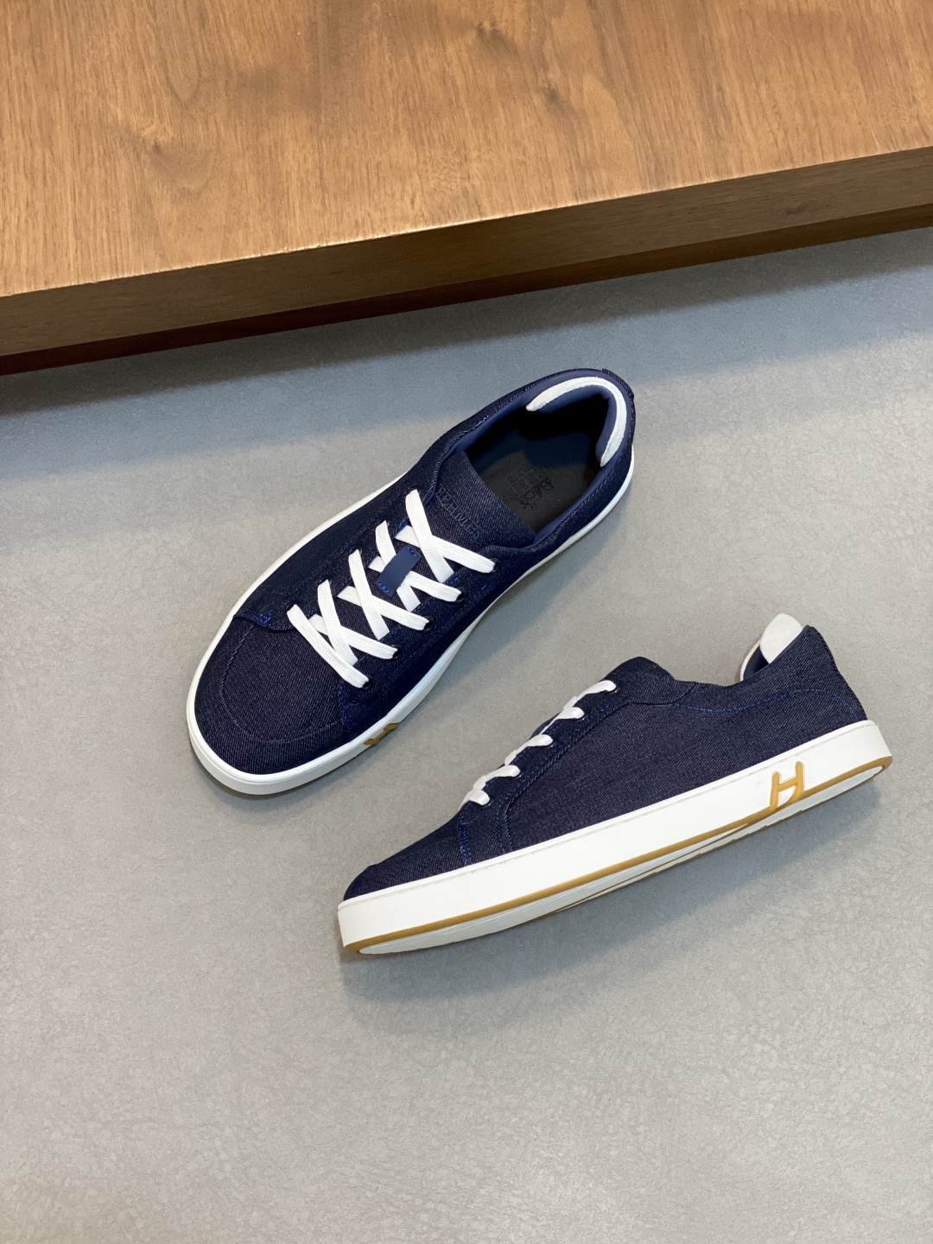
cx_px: 466
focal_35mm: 52
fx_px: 1869
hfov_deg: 28.0
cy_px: 622
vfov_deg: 36.8
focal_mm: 6
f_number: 2
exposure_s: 1/100
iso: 125
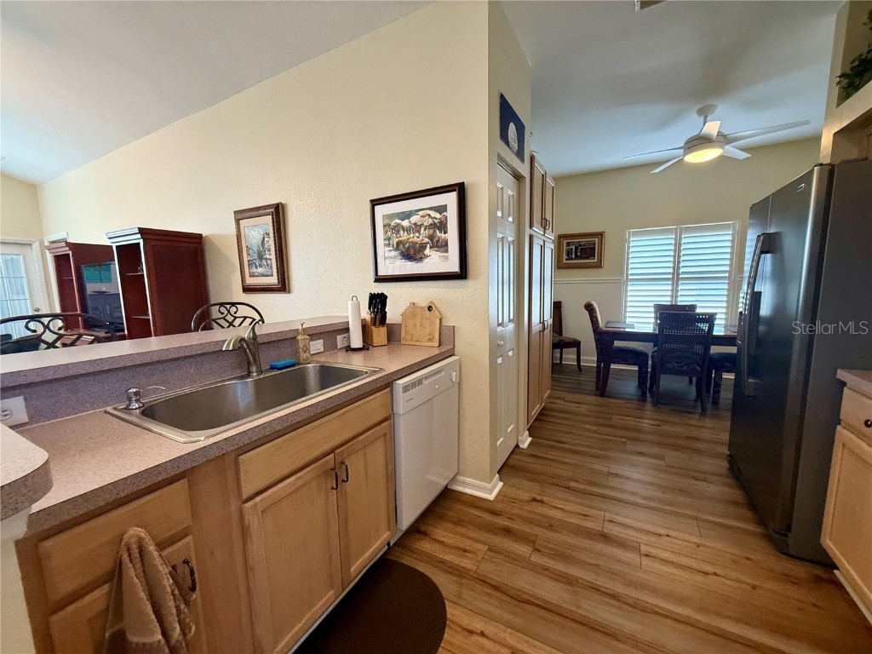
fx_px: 353
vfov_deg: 85.7
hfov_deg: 102.1
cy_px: 327
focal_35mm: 14
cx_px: 436
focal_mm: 2.22
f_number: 2.2
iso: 320
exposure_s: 1/60
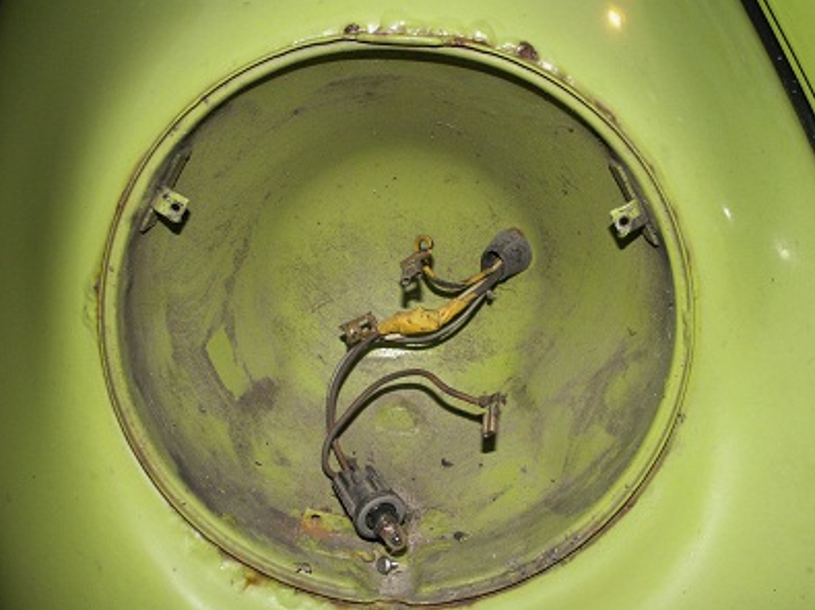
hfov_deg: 41.2
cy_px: 318
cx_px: 422
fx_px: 1083
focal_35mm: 46
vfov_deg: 31.5
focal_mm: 7.19
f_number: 2.8
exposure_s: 1/40
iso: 160
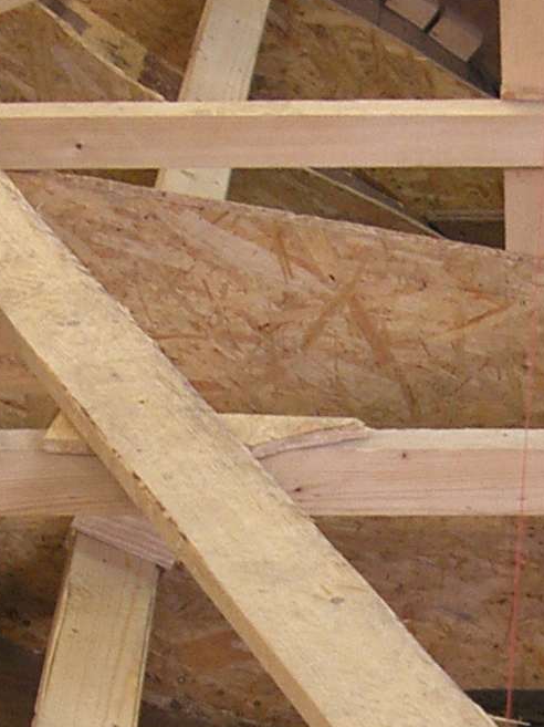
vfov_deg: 11.3
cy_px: 683
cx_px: 523
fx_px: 3650
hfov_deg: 8.5
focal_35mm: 174
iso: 100
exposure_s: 1/10
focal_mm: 9
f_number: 2.2
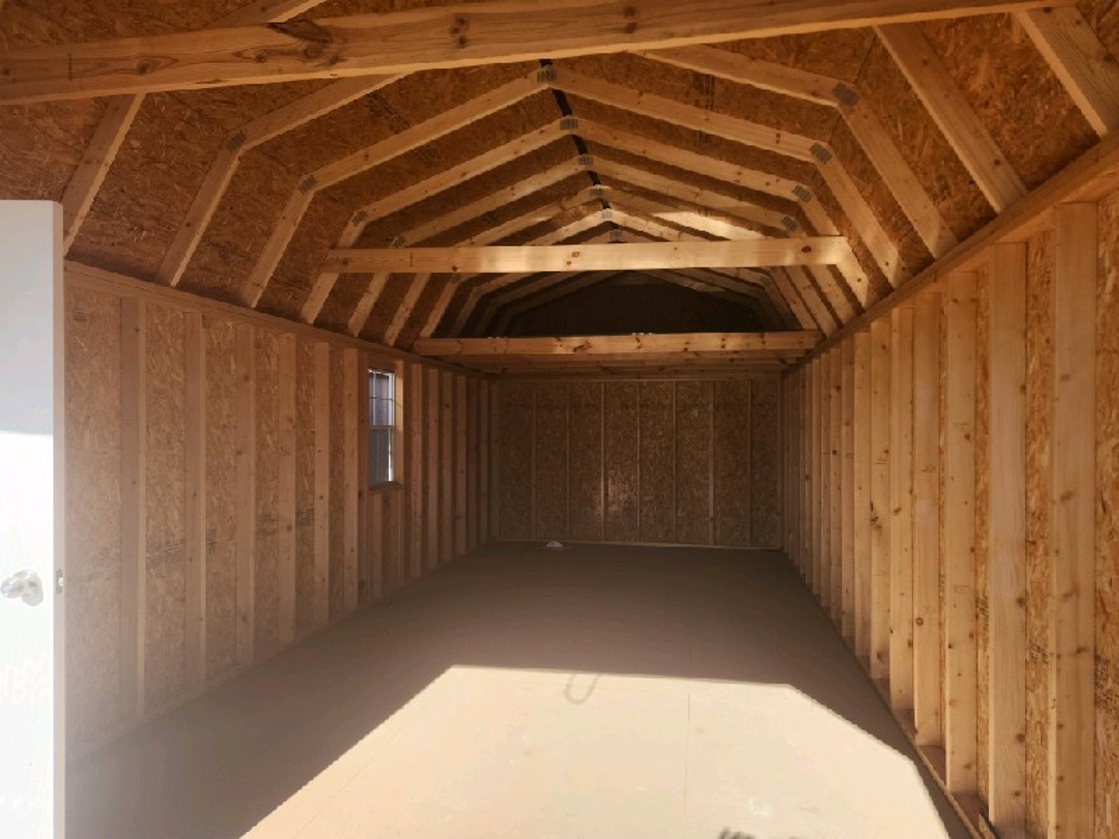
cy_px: 420
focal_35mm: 23
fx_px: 744
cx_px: 560
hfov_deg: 73.9
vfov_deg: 58.9
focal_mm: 5.4
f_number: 1.8
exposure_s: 1/588
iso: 20
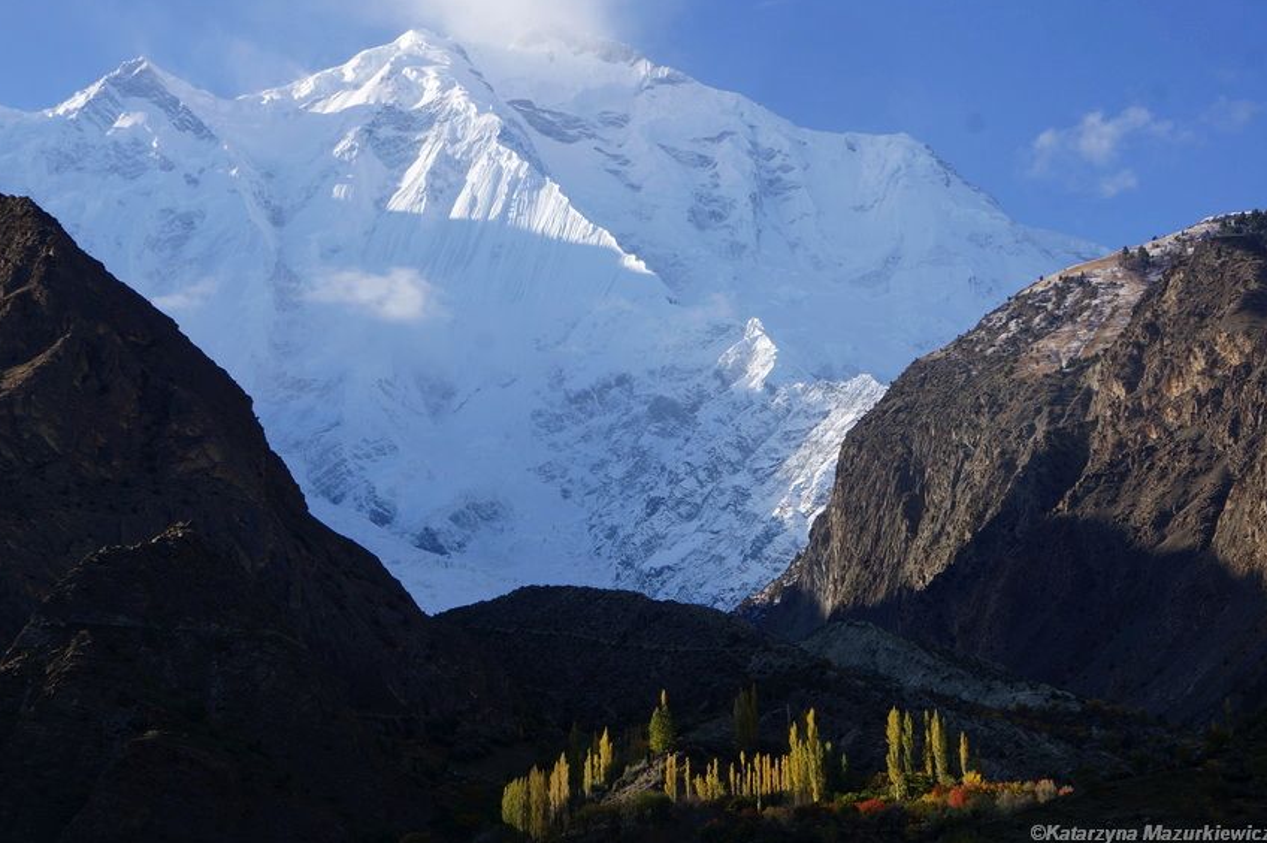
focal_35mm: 88
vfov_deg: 15.6
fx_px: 3078
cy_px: 405
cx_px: 601
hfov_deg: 23.3
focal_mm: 55
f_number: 11
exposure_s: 1/125
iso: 100
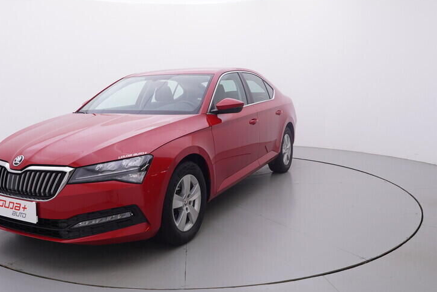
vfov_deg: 41.5
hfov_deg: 58.9
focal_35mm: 32
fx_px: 385
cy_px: 135
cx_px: 188
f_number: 5
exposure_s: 1/80
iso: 200
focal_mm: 15
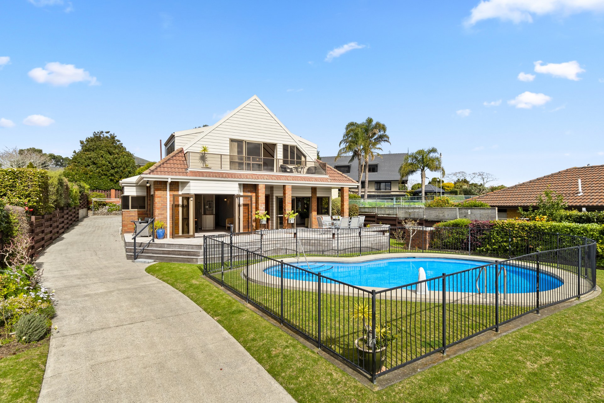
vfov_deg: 67.4
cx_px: 302
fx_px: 302
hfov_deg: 90.0
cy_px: 202
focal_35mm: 18
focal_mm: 12
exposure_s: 1/1000
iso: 250
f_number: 7.1
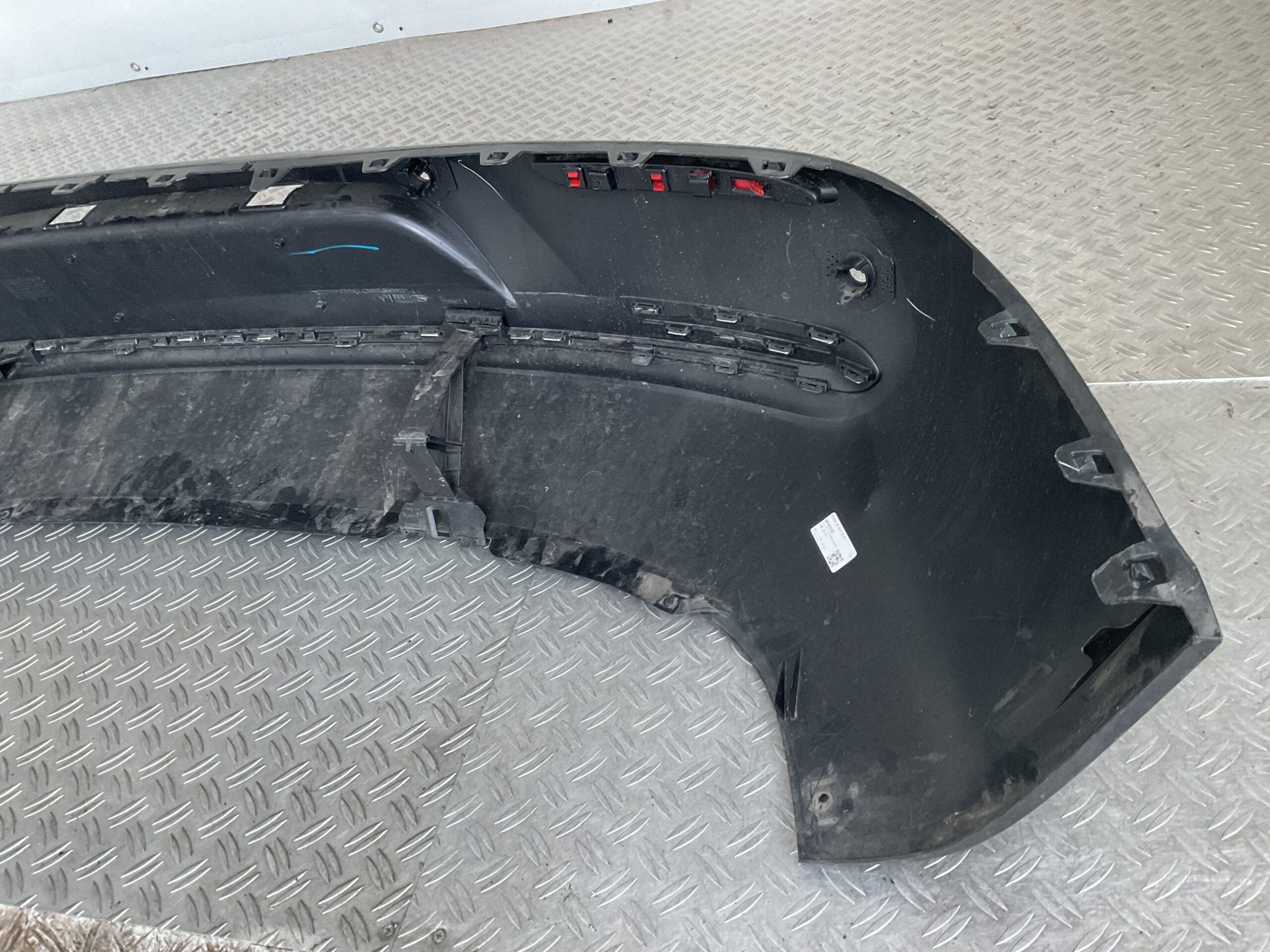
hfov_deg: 61.7
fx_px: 1064
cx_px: 635
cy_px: 476
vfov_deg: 48.2
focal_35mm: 29
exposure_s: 1/50
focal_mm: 3
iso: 200
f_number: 1.8
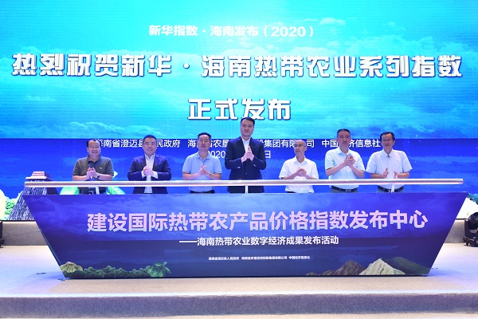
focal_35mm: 32
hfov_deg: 58.7
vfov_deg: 41.1
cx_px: 239
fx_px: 425
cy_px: 160
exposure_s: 1/100
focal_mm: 32
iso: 1250
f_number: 4
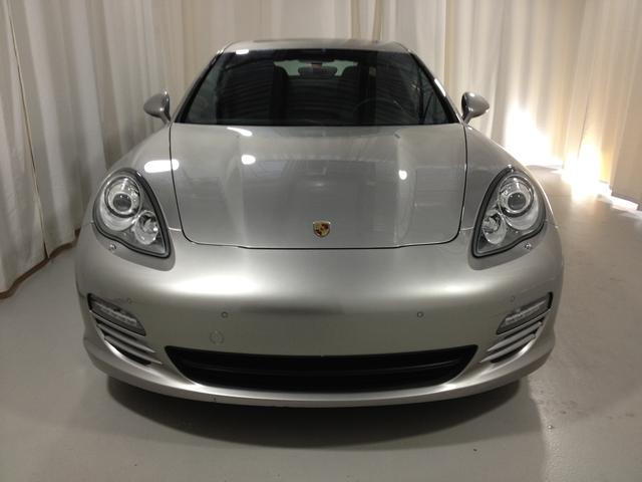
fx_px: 649
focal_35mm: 35
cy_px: 241
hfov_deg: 52.6
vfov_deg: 40.7
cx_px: 321
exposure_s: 1/20
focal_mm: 4.28
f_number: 2.4
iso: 80
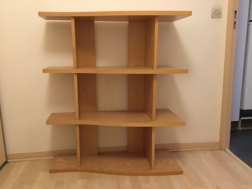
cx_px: 126
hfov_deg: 58.4
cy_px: 94
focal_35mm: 31
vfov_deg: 45.4
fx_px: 226
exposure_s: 1/17
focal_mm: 3.3
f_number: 2.4
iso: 800
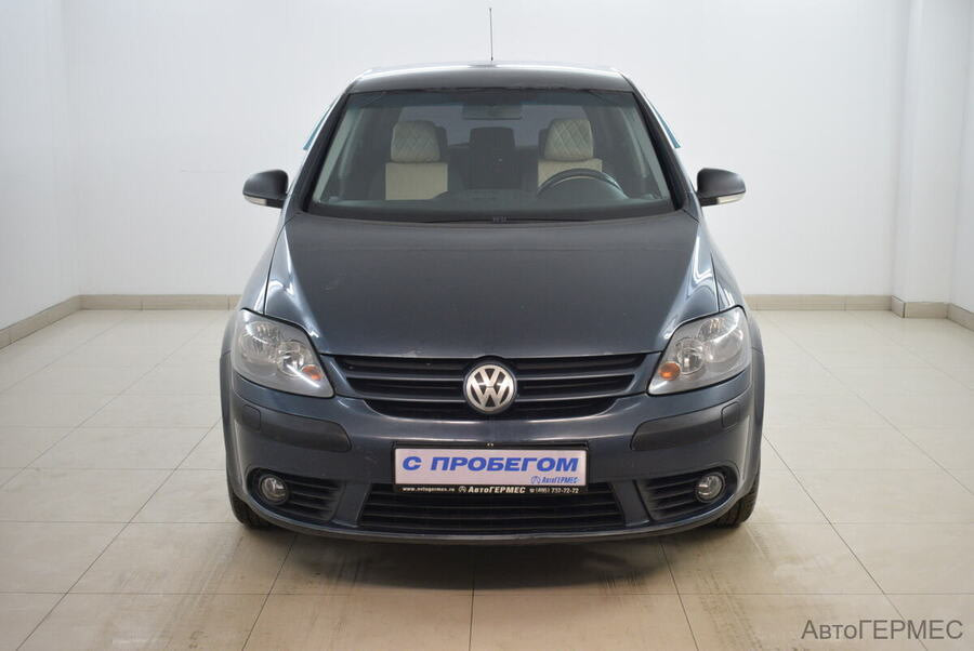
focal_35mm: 44
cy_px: 326
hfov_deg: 44.9
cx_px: 487
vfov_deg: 30.9
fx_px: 1178
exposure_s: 1/100
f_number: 4.2
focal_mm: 29
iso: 1000
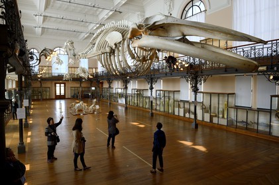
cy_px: 92
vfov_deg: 53.1
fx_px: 186
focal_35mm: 24
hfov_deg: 73.8
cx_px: 140
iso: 400
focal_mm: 24
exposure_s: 1/60
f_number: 7.1
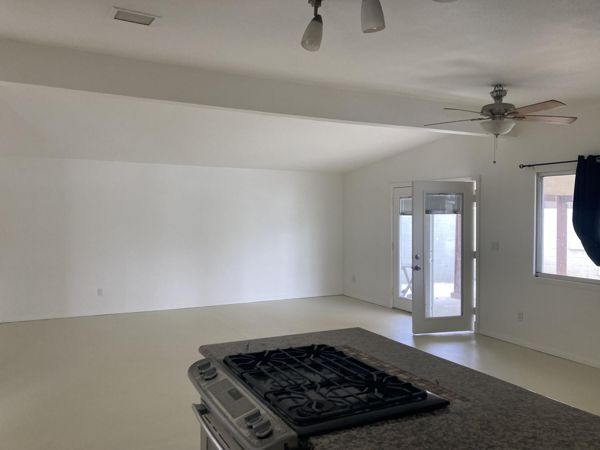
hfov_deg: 63.4
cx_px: 300
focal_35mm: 28
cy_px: 225
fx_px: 485
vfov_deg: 49.7
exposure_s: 1/102
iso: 80
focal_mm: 3.99
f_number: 1.8
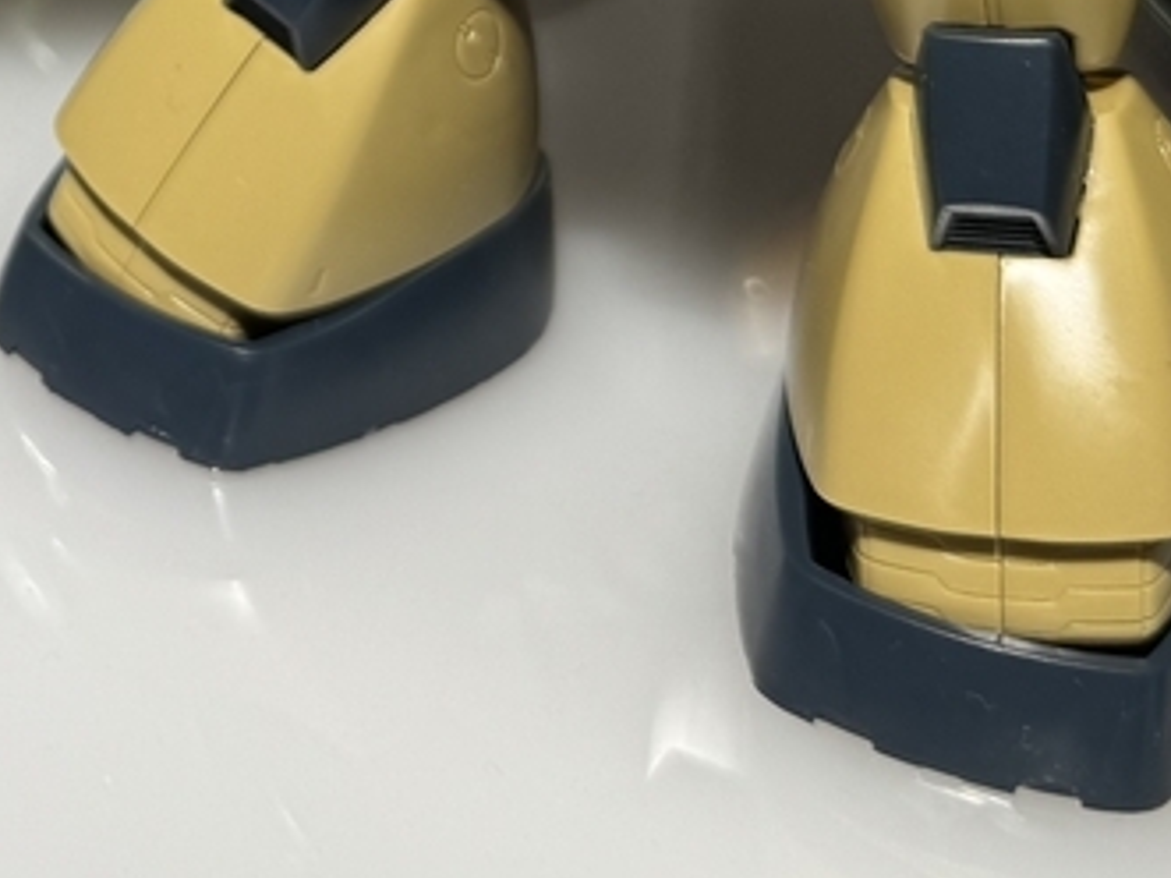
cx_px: -258
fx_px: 2942
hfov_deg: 20.9
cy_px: -496
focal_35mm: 87
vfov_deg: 15.5
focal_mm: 6.76
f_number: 1.78
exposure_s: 1/205
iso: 64
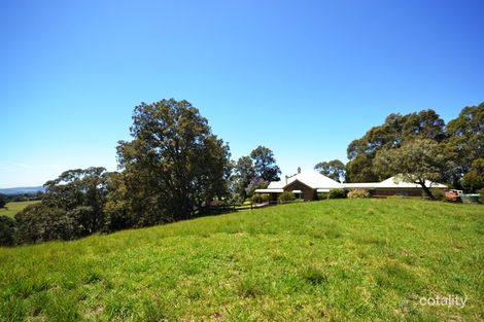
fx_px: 202
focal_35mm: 15
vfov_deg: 77.3
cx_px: 242
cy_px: 161
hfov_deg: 100.4
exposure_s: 1/200
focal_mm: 10
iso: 100
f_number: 7.1
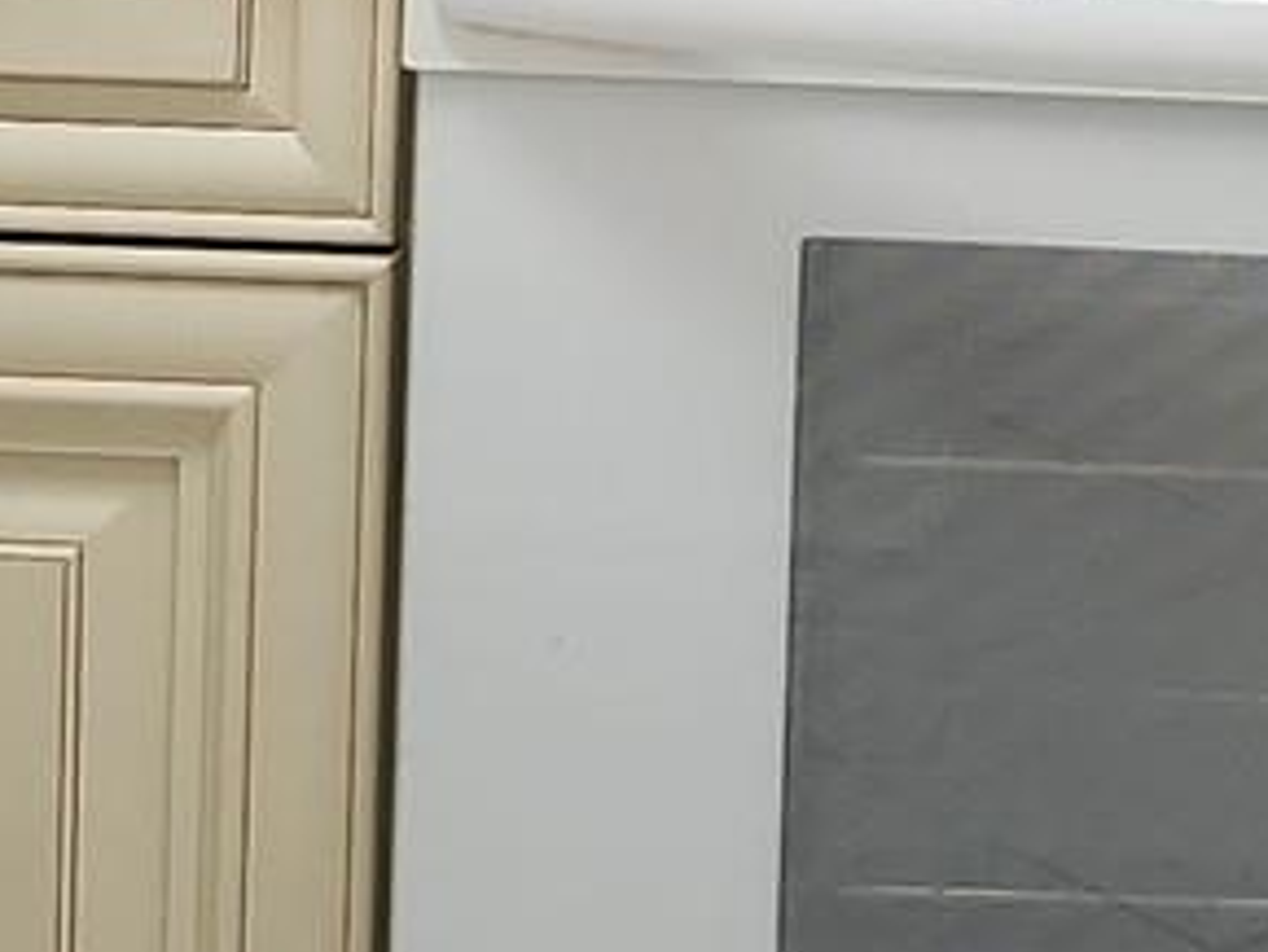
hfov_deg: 11.8
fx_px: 5973
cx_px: 1645
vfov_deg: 8.4
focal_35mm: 163
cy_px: -1224
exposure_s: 1/120
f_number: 1.8
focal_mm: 5.54
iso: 320
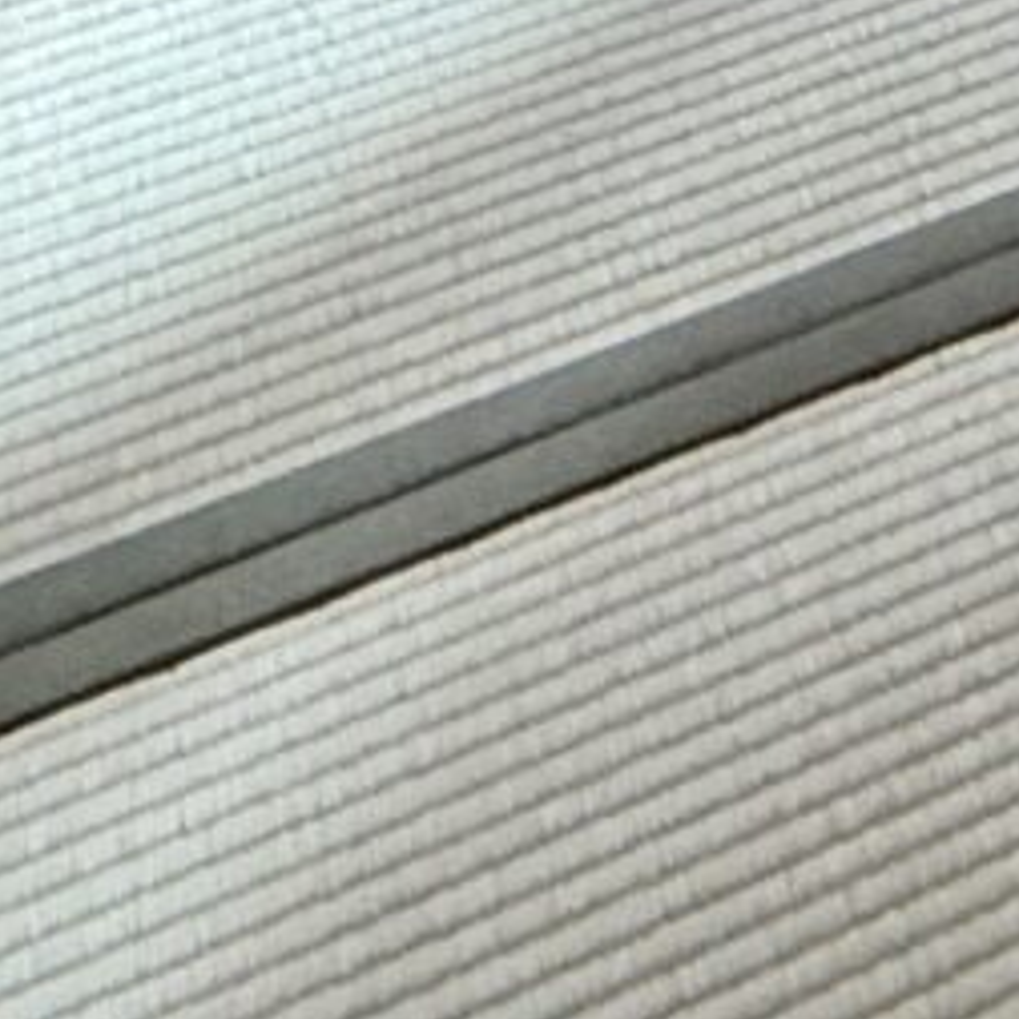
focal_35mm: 125
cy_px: -2695
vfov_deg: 8.8
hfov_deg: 7.9
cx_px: 4181
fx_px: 4163
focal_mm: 2.22
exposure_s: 1/99
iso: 100
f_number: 2.2
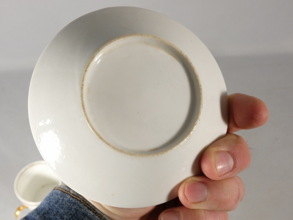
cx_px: 146
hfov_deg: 45.8
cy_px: 110
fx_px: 347
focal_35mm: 41
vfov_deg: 35.1
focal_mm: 7.3
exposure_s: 1/80
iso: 160
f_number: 3.6
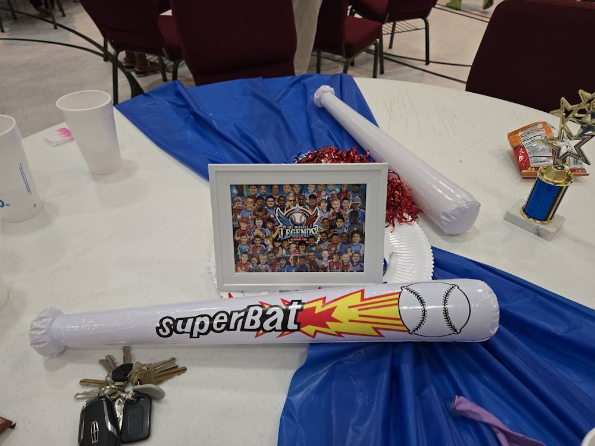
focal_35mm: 23
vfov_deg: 58.9
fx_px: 395
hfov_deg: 73.9
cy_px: 223
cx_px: 298
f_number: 1.8
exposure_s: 1/120
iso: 400
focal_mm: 5.4
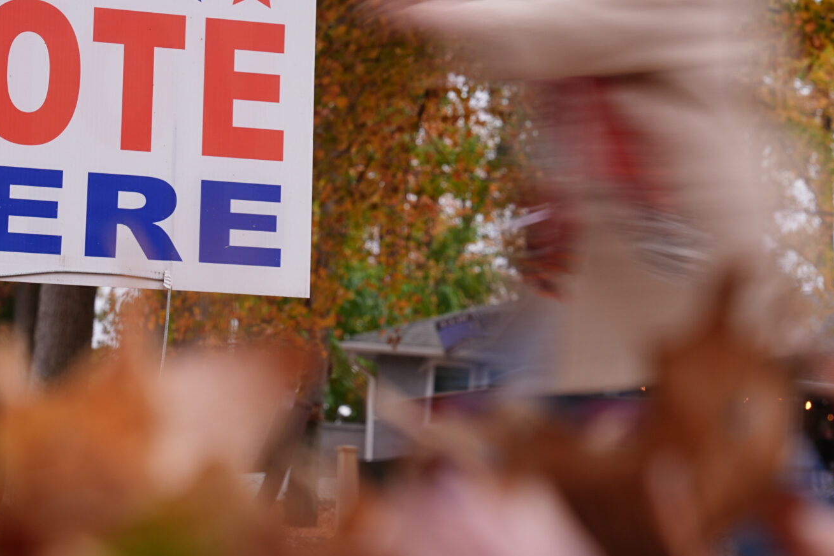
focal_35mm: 131
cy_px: 177
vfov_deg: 10.5
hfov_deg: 15.6
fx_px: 3035
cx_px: 330
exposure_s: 1/10
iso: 125
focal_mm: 67
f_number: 8
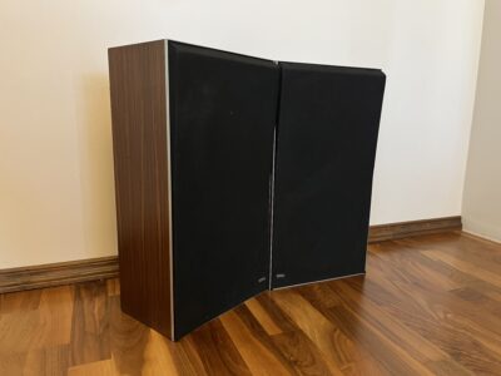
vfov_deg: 53.1
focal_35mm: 26
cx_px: 250
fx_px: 376
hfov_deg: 67.3
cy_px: 188
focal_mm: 5.1
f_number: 1.6
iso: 500
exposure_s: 1/33
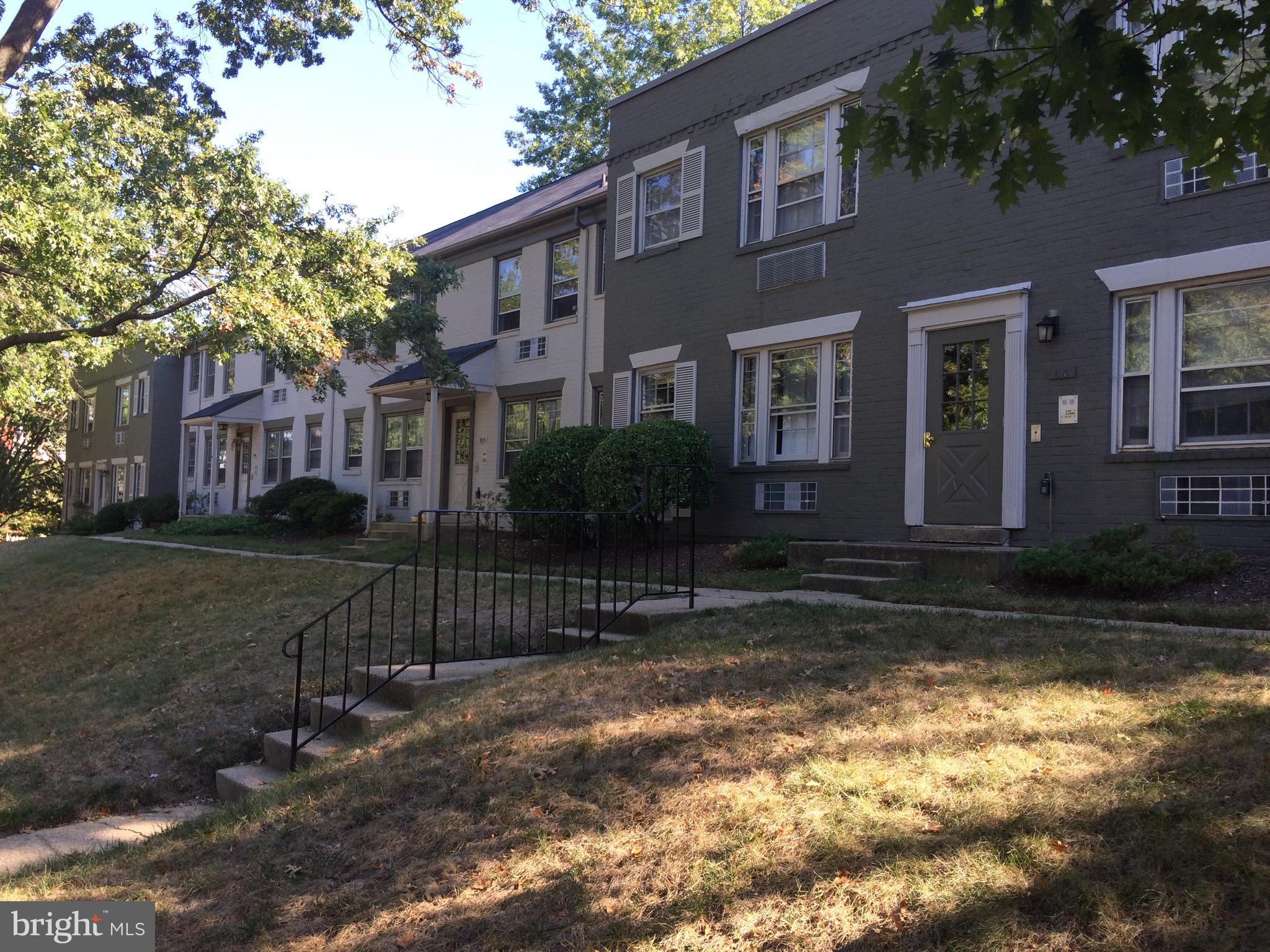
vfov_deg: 48.2
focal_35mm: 29
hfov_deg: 61.7
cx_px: 635
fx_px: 1064
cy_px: 476
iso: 32
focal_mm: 4.15
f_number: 2.2
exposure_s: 1/311
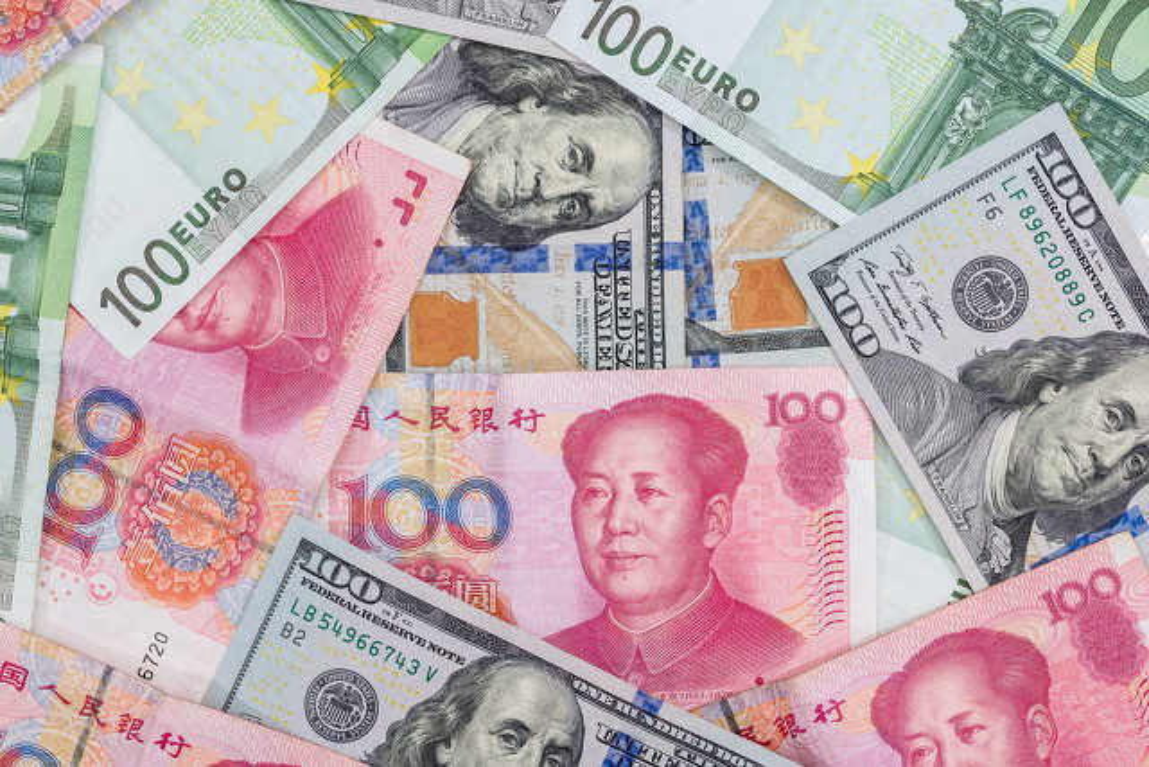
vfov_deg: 13.0
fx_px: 3352
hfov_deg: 19.5
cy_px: 384
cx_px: 574
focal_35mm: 105
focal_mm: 105
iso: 320
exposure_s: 1/200
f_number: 10
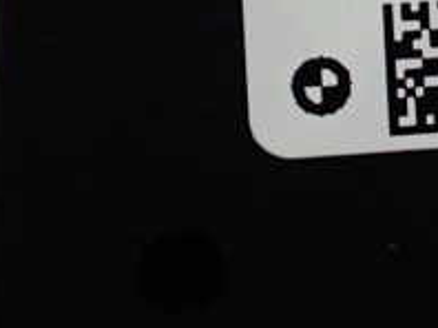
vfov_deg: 15.7
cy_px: -38
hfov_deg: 19.7
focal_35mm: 91
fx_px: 1150
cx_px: 580
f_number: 2.3
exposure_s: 1/125
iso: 640
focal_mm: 5.4
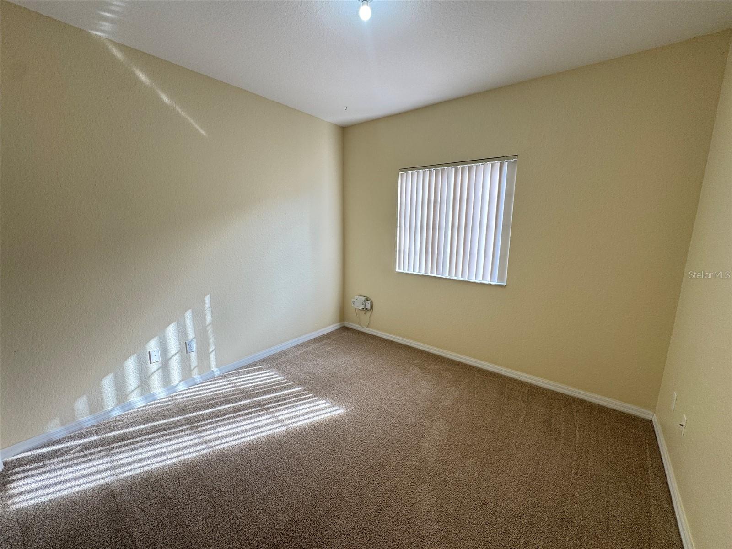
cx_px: 366
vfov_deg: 85.7
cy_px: 274
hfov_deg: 102.1
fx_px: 296
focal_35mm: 14
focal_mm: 2.22
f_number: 2.2
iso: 80
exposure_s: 1/99
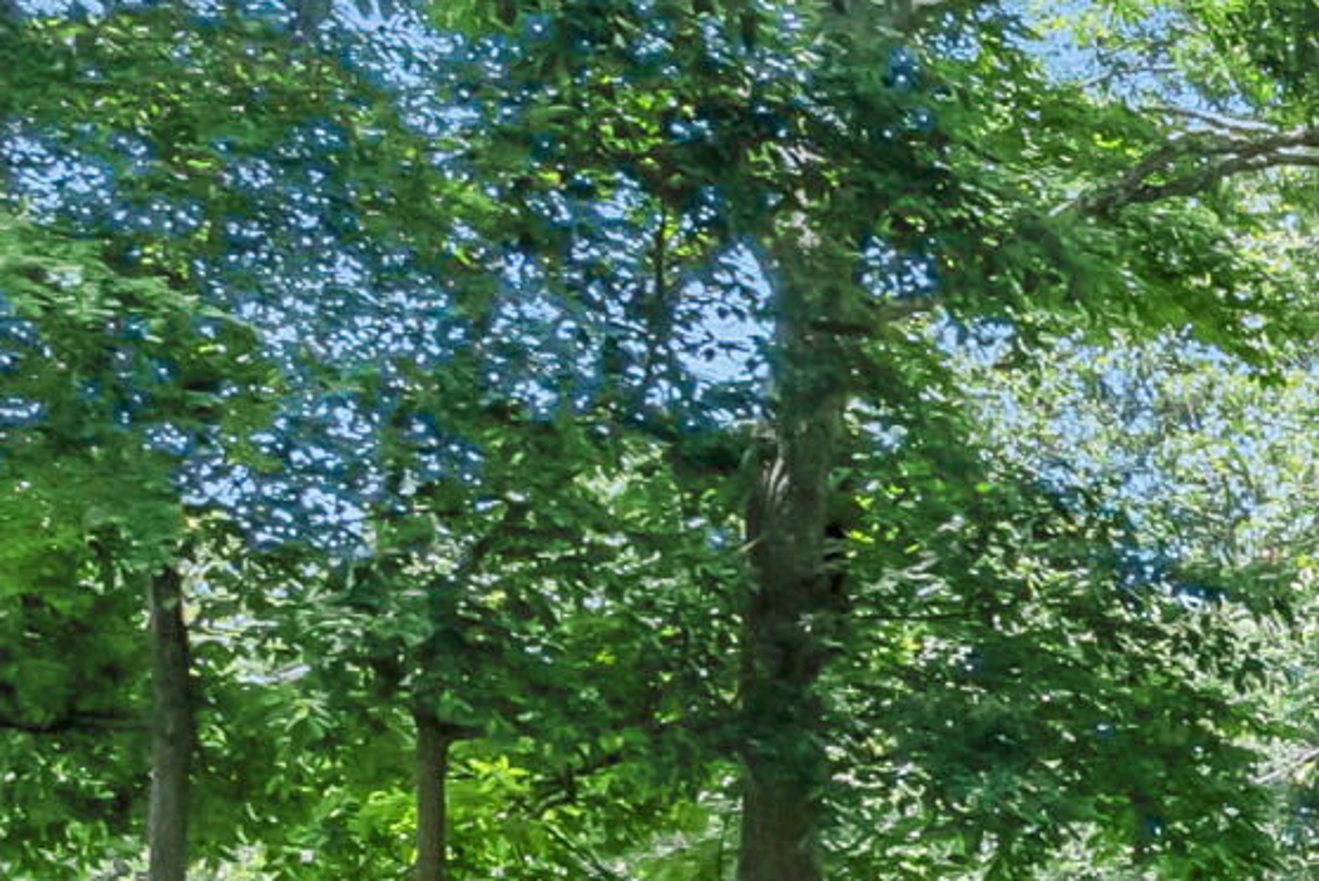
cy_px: 1279
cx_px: 3224
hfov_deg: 14.5
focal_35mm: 86
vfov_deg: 14.9
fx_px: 3153
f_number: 8
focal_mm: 16
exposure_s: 1/80
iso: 400
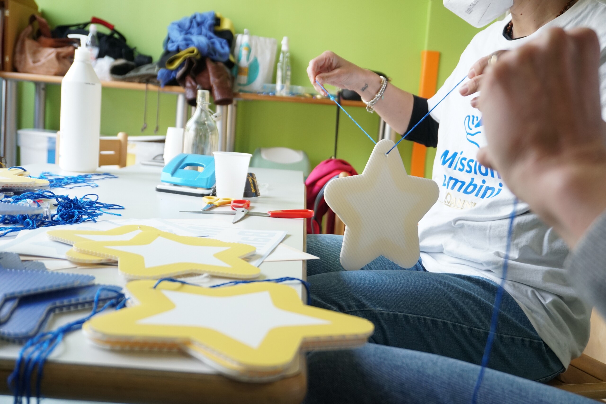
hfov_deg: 47.9
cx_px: 303
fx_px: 682
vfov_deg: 33.0
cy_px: 202
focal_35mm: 40
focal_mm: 27
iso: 800
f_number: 4.5
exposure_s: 1/100
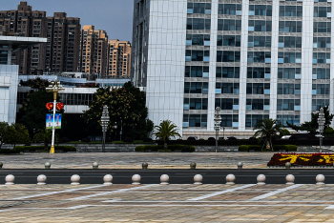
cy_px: -53
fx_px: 1114
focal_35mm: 120
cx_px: 449
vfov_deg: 11.2
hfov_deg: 16.1
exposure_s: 1/800
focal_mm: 35
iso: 160
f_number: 8
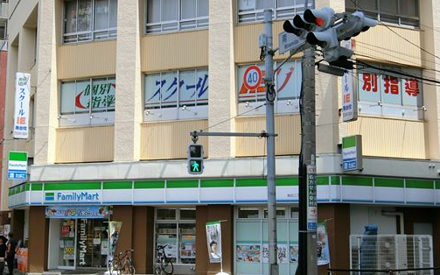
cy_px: 132
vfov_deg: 22.3
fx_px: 695
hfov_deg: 35.1
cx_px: 192
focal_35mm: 58
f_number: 3.9
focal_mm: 9.1
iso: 80
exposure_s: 1/640
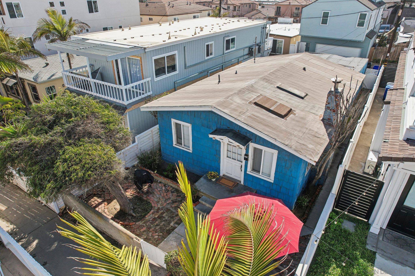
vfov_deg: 57.2
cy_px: 138
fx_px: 254
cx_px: 208
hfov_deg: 78.6
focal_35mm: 22
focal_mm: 8.4
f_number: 2.8
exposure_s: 1/1250
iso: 110
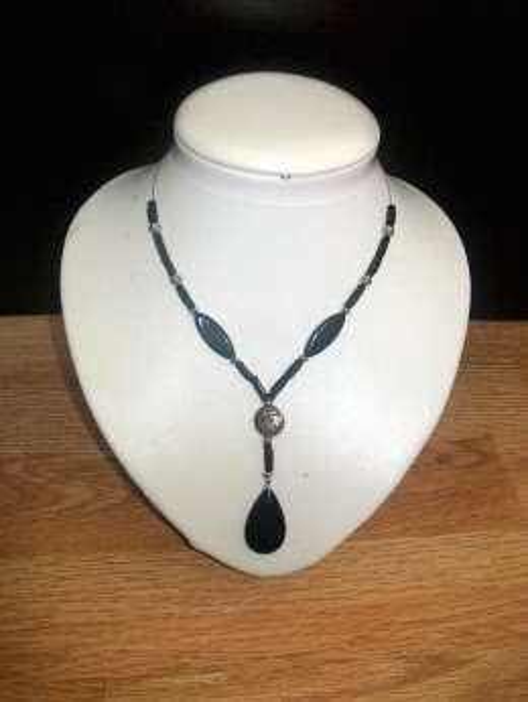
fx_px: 731
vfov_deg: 51.3
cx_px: 264
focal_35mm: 36
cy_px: 351
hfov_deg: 39.7
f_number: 2.7
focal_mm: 6
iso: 160
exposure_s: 1/60
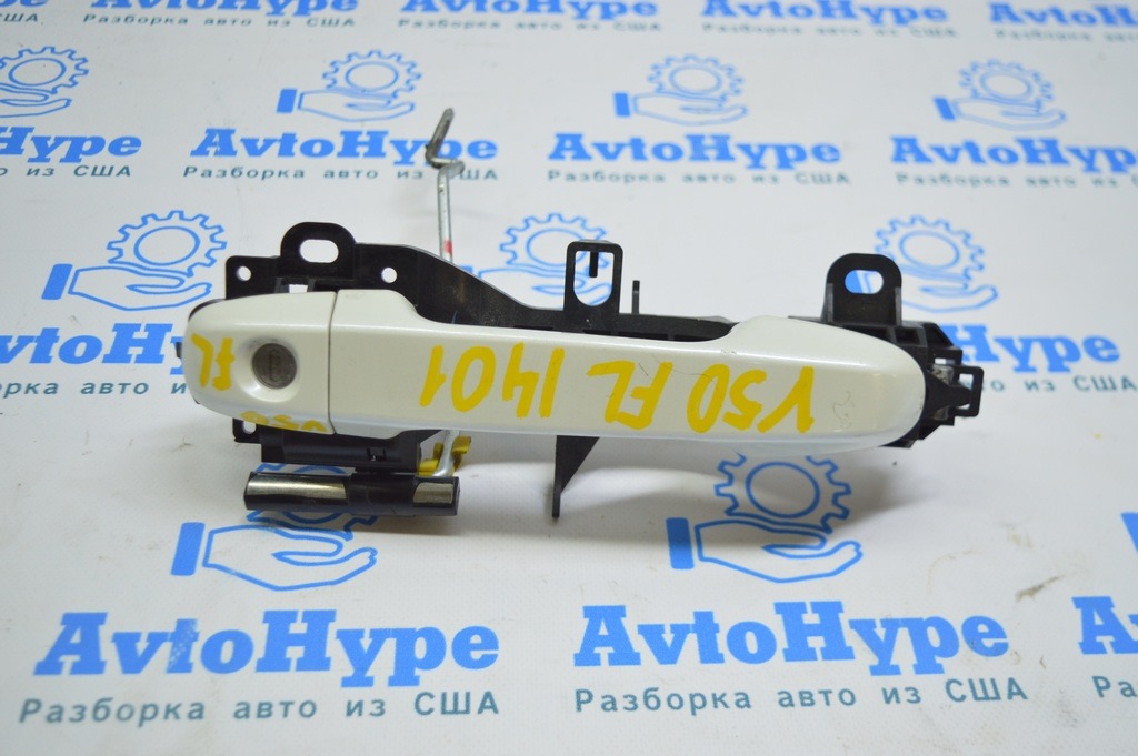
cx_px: 569
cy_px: 378
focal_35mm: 39
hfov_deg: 49.6
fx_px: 1232
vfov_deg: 34.2
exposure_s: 1/60
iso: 400
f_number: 4
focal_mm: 26
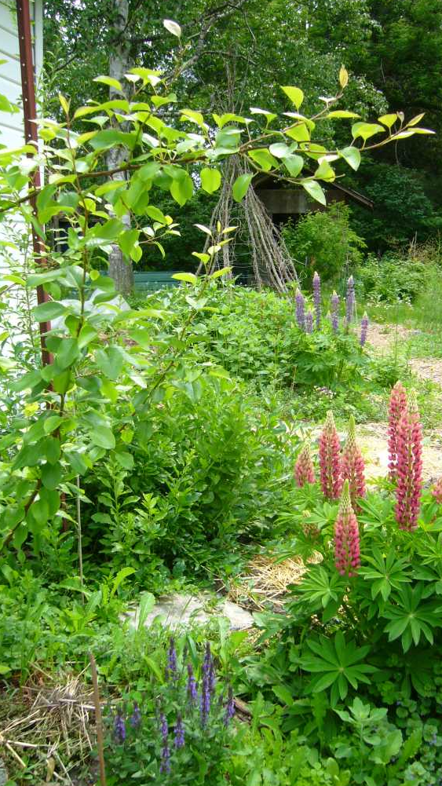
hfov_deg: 30.4
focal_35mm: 39
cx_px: 261
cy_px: 391
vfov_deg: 51.6
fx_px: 813
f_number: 2.8
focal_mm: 5.8
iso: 100
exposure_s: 1/400
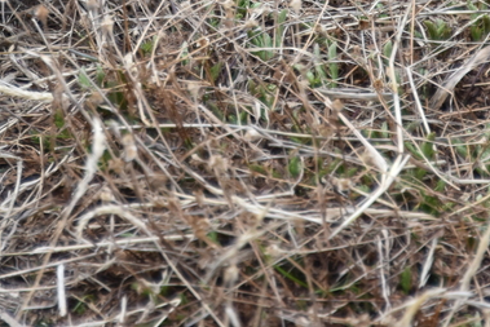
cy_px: -174
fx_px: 13793
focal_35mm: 1013
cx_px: 123
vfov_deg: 1.4
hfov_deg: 2.0
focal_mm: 300
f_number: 5.6
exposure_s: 1/640
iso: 800
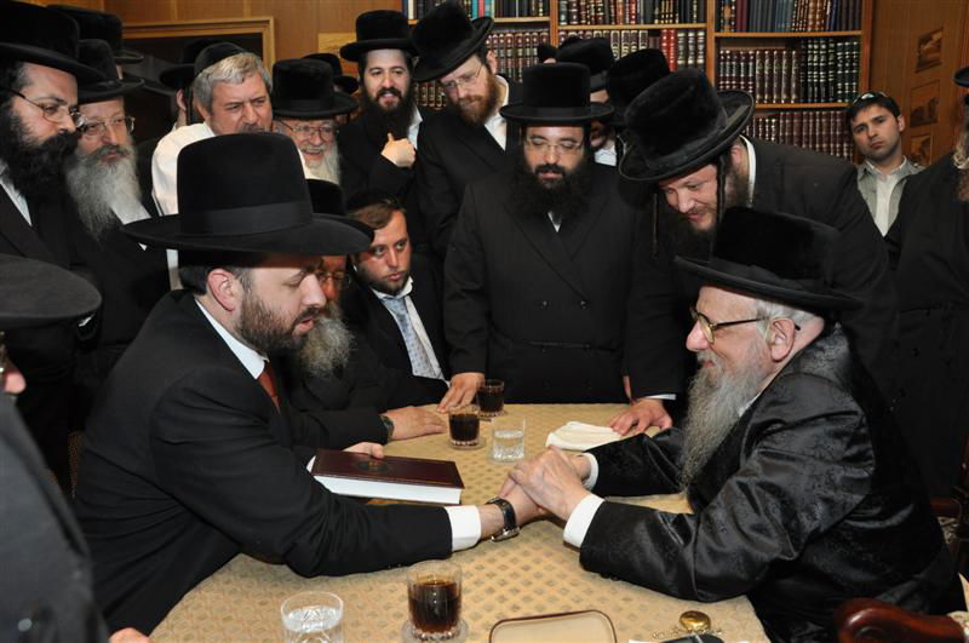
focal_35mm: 30
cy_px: 322
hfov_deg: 62.0
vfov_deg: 43.5
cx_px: 484
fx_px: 806
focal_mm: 20
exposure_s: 1/60
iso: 800
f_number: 5.6
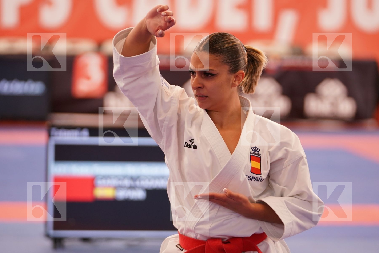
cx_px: 190
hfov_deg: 9.1
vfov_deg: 6.1
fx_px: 2369
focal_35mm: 225
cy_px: 126
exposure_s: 1/500
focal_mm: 150
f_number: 2.8
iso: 1250
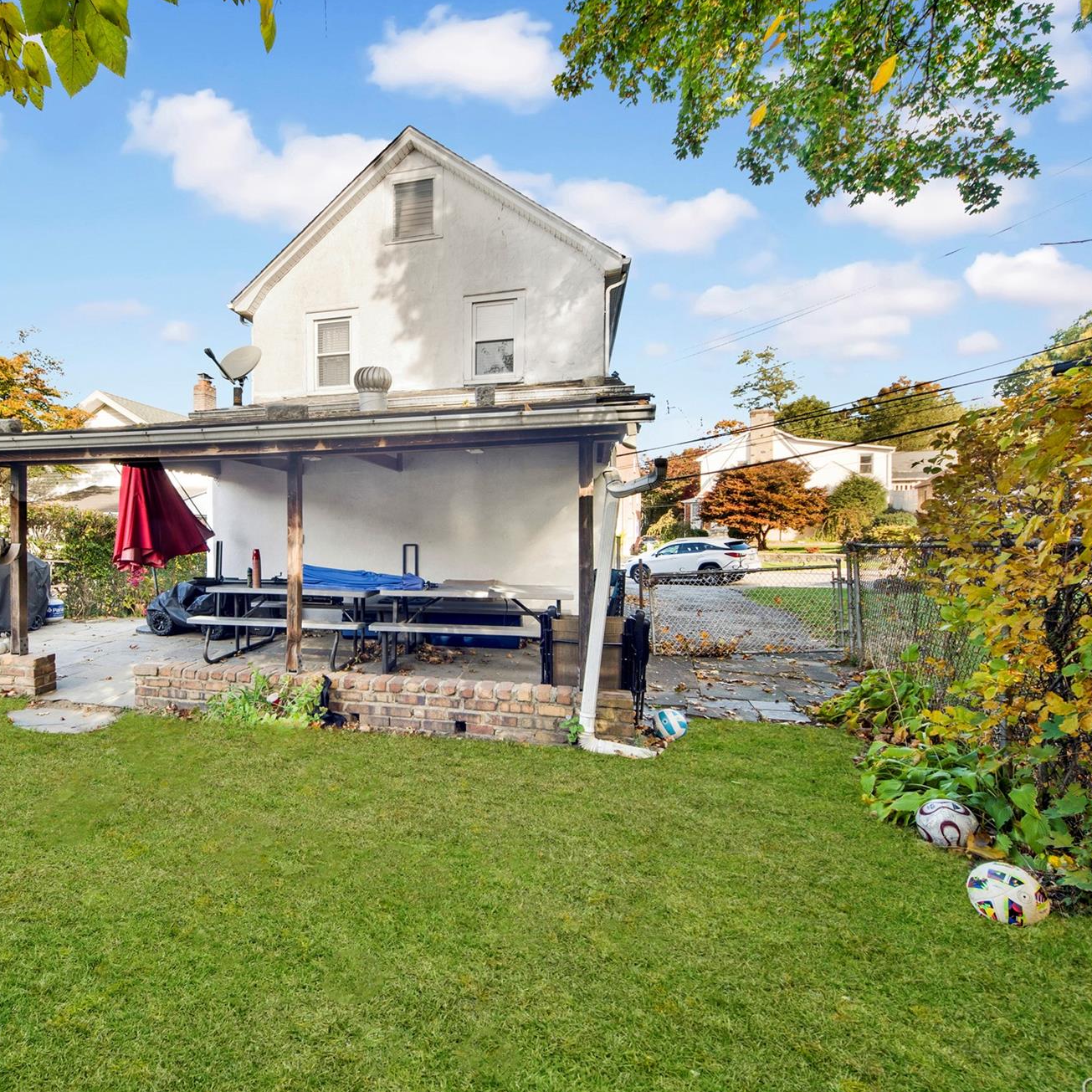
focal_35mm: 16
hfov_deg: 85.3
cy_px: 537
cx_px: 395
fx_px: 571
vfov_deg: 87.4
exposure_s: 1/40
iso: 100
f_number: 8
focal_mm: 8
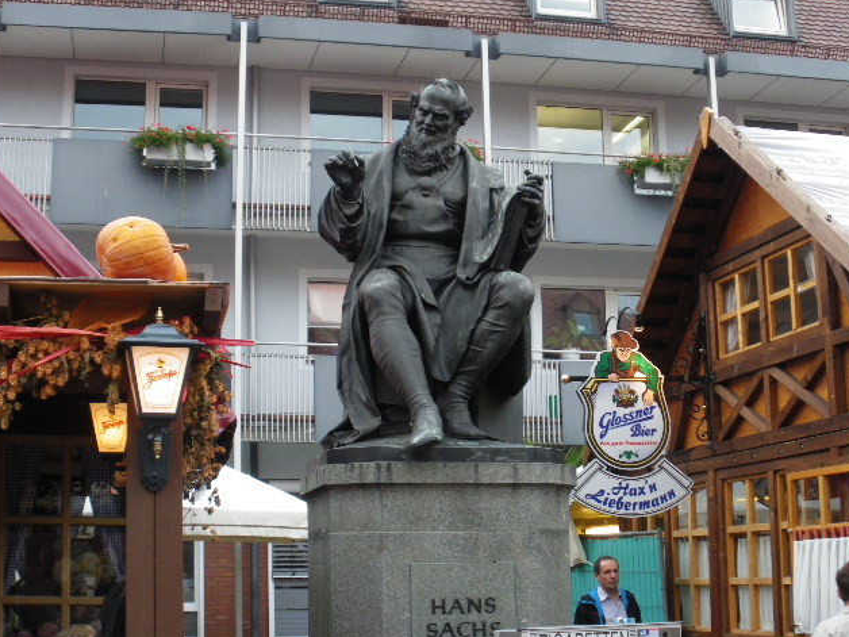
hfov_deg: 36.8
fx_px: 1275
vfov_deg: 28.0
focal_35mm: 52
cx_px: 424
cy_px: 318
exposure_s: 1/60
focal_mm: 9
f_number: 4.4
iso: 200
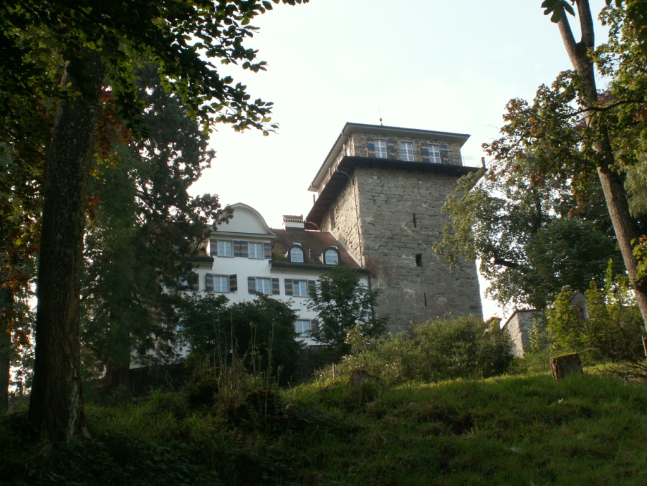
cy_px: 243
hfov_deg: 32.2
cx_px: 324
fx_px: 1121
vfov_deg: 24.4
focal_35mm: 60
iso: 50
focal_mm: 10.01
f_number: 7.1
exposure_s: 1/50
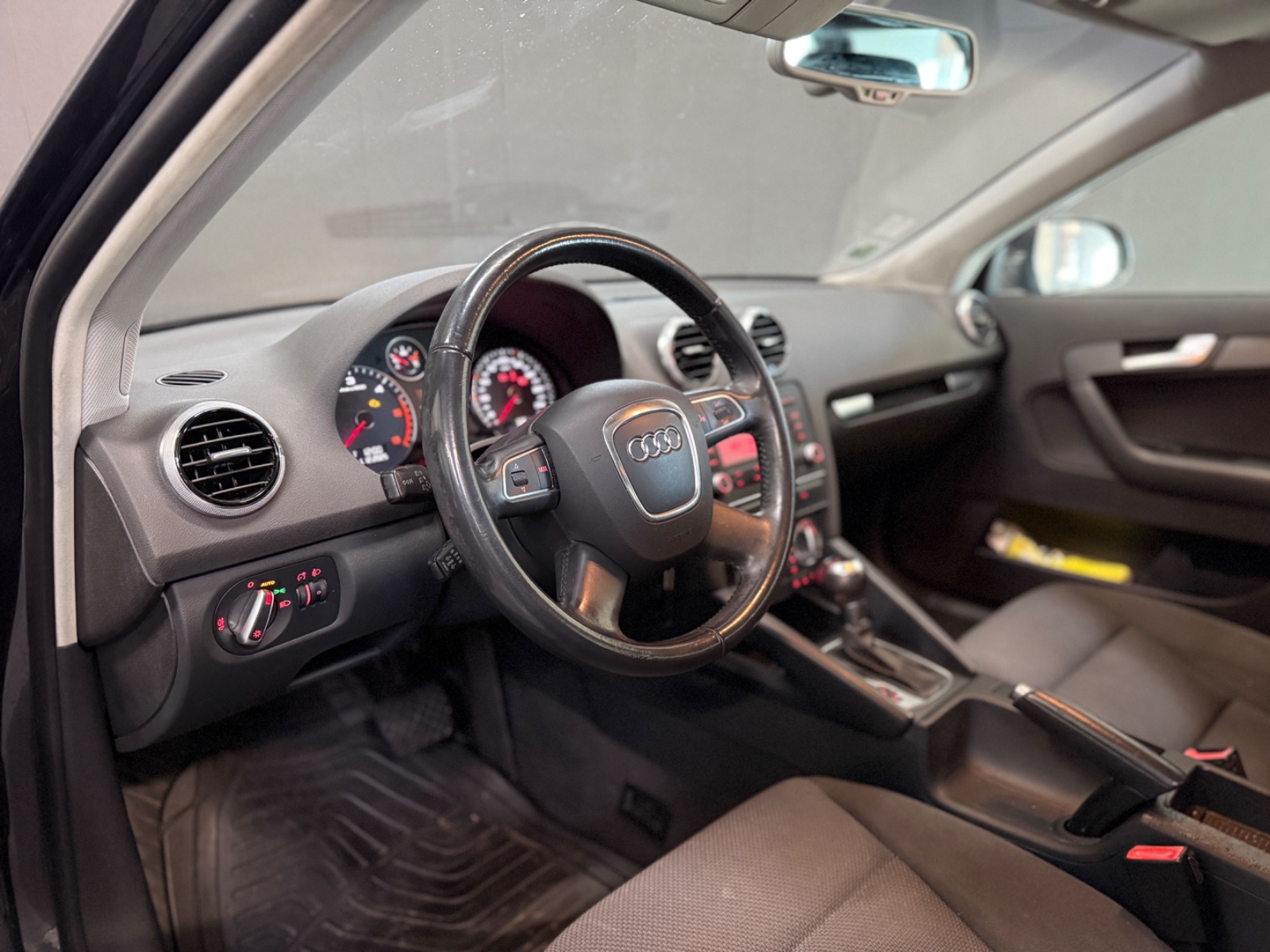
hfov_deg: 71.6
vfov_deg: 56.8
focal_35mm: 24
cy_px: 476
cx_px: 635
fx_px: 881
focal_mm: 6.76
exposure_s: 1/33
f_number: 1.78
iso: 800
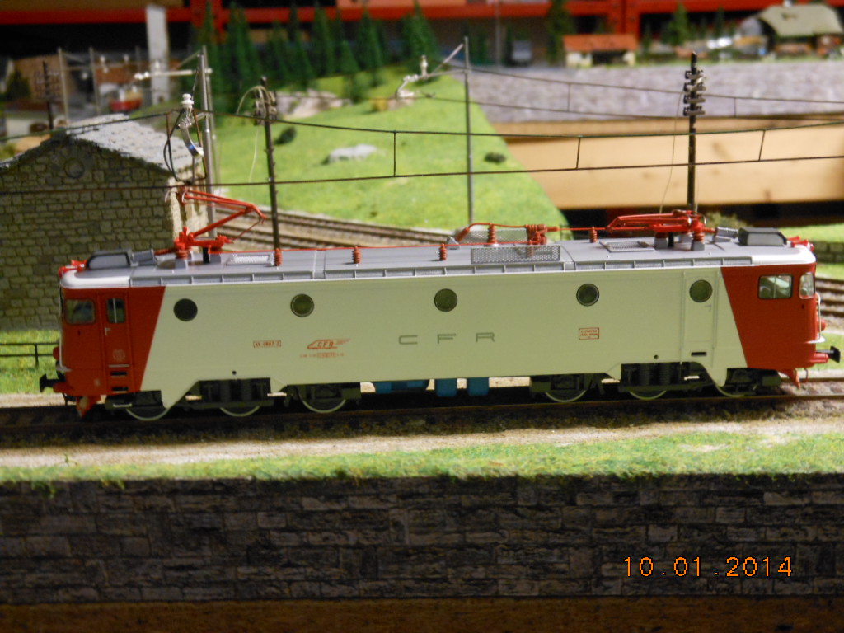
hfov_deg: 38.2
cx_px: 422
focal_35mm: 50
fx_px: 1219
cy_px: 316
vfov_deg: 29.1
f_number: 4
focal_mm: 8.9
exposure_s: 1/8
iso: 400
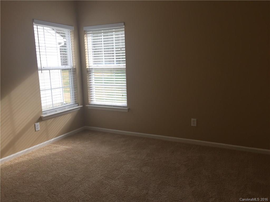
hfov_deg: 61.7
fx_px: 226
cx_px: 135
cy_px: 101
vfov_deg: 48.2
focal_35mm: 29
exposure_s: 1/120
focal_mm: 4.15
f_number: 2.2
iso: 40
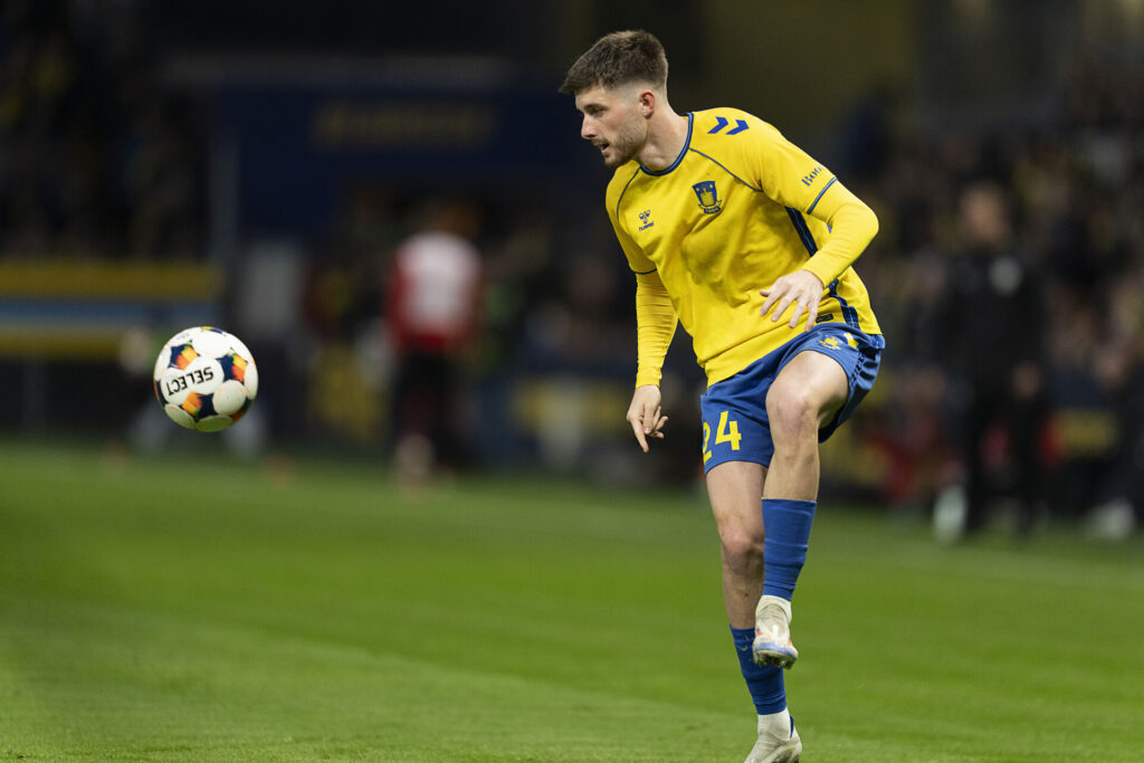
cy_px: 382
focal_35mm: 400
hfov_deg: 5.2
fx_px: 12712
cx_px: 572
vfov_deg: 3.4
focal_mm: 400
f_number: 2.8
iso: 2000
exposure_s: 1/1250
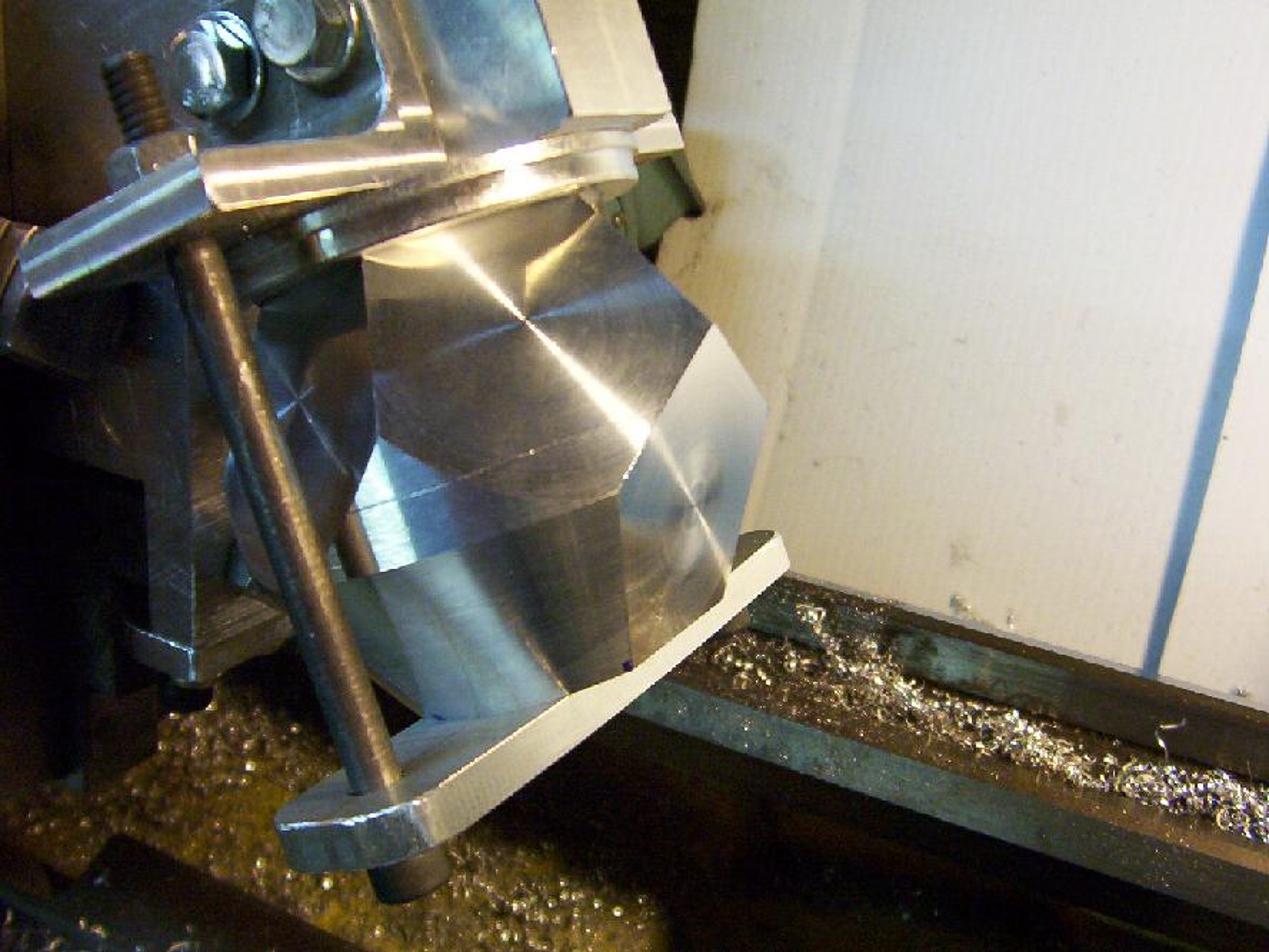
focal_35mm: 36
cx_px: 634
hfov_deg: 51.4
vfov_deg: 39.7
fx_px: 1320
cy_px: 476
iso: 200
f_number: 2.76
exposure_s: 1/53.8
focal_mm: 5.54
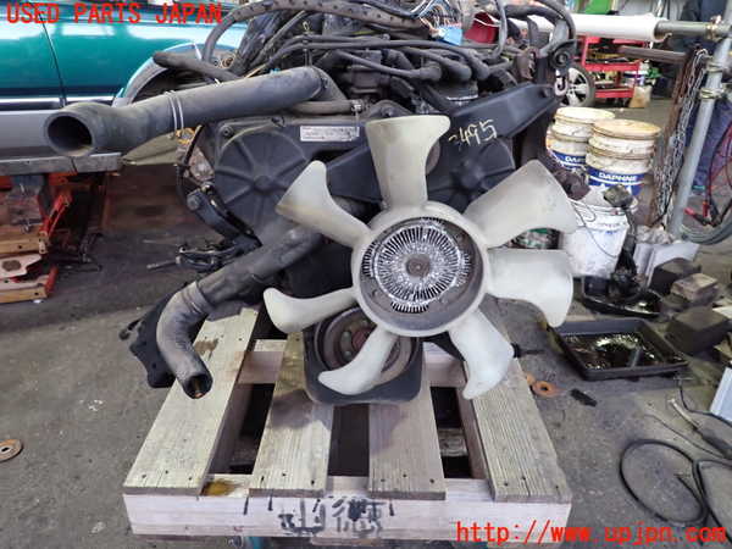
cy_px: 274
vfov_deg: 54.9
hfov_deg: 69.4
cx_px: 366
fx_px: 529
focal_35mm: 25
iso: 500
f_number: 2
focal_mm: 4.5
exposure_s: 1/30
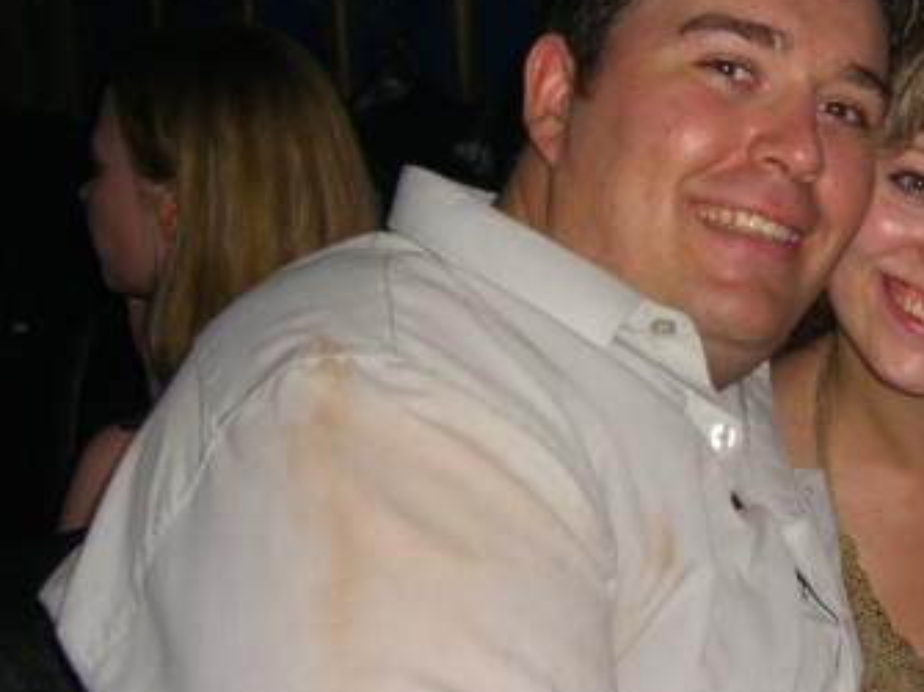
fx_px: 1814
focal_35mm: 68
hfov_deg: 27.7
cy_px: 339
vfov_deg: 21.6
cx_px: 805
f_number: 2.8
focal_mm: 7.9
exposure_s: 1/60
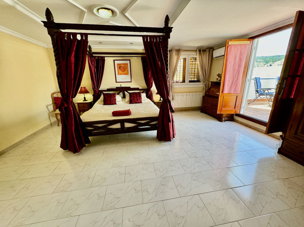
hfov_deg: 102.1
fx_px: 123
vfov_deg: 85.6
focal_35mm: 14
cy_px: 114
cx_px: 152
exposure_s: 1/99
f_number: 2.2
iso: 100
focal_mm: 2.22
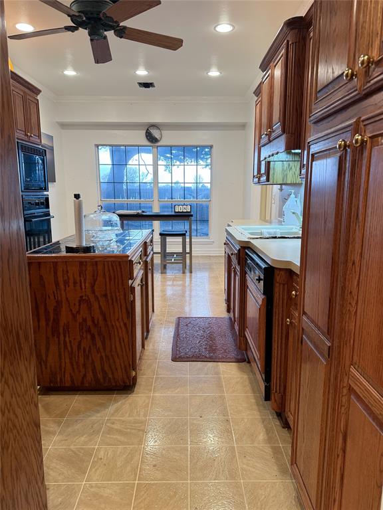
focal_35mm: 24
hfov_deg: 56.8
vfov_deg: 71.6
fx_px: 354
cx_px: 192
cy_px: 255
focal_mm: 6.76
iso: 250
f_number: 1.8
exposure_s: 1/60
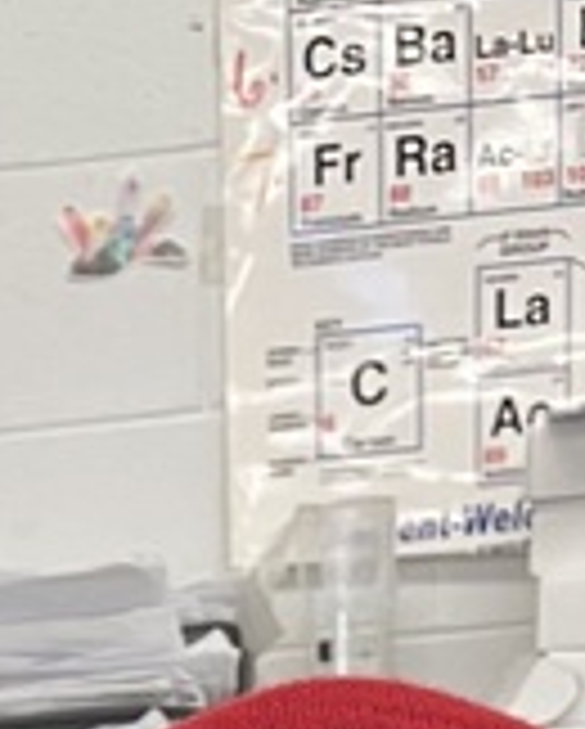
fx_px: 3456
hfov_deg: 9.3
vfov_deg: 9.8
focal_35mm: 160
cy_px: 2048
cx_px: -374
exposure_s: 1/60
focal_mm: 5.1
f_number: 1.6
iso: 160
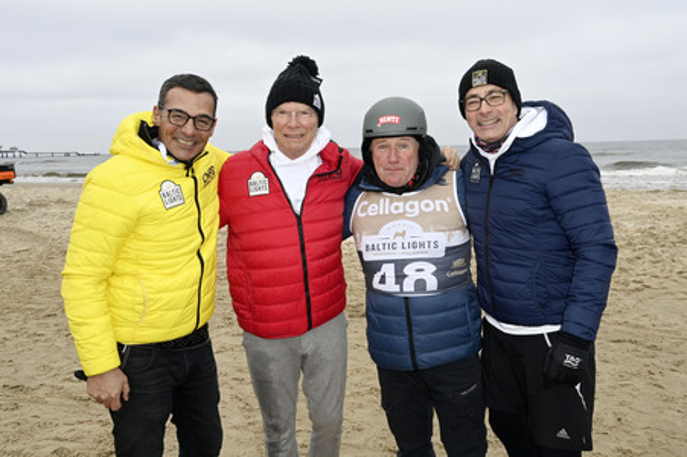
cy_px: 228
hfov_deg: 58.8
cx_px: 344
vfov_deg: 41.1
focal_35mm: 32
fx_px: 610
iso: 1000
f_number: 16
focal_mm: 32
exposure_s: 1/200
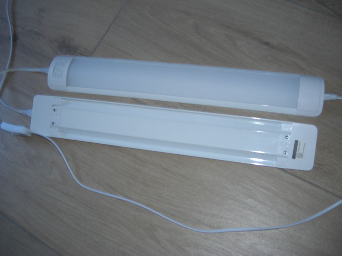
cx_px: 171
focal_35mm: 38
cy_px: 128
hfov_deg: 49.0
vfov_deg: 37.7
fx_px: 375
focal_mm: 7.9
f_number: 2.8
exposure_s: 1/60
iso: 200
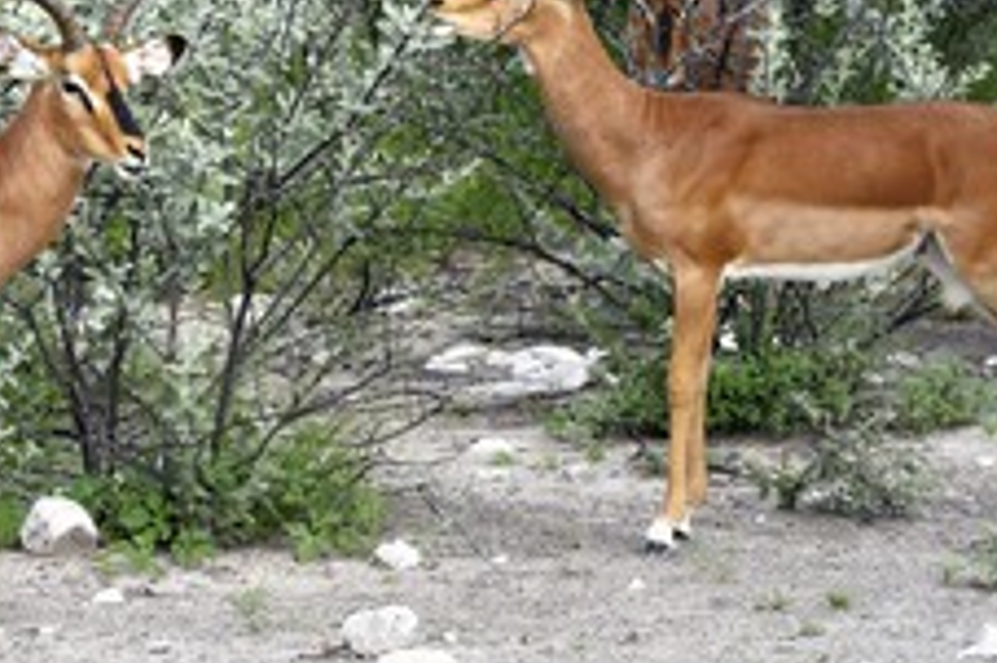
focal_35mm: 519
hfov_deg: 4.0
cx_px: 294
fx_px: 14363
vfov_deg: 2.6
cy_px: 79
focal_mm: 280
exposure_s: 1/500
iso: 400
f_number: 8
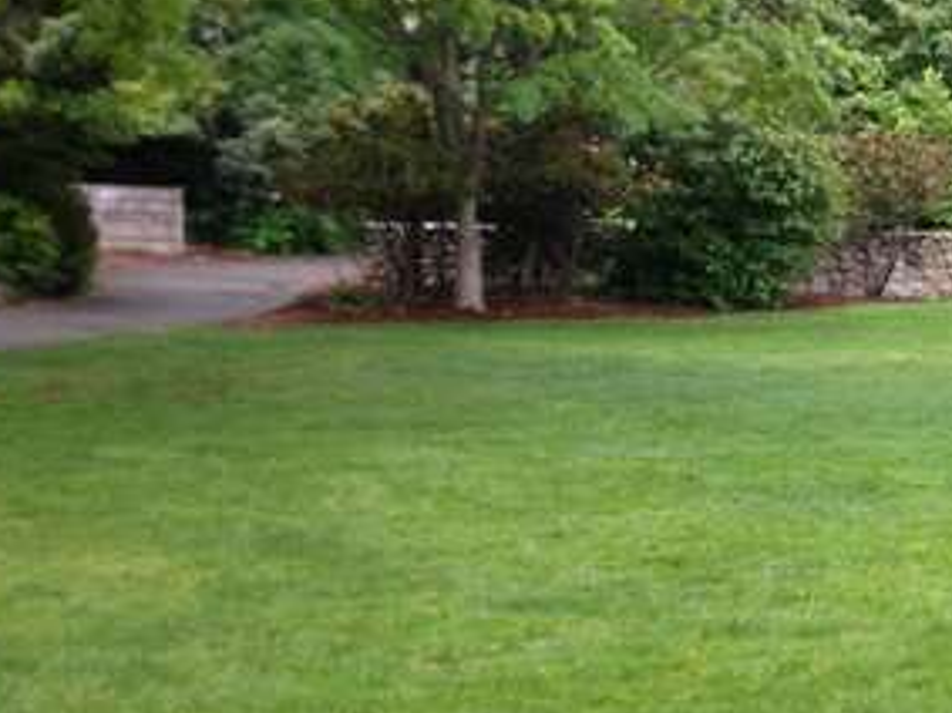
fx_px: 2722
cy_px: 390
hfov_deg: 18.4
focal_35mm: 99
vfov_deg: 14.9
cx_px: 1245
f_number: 2.4
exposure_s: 1/60
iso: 50
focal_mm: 4.28
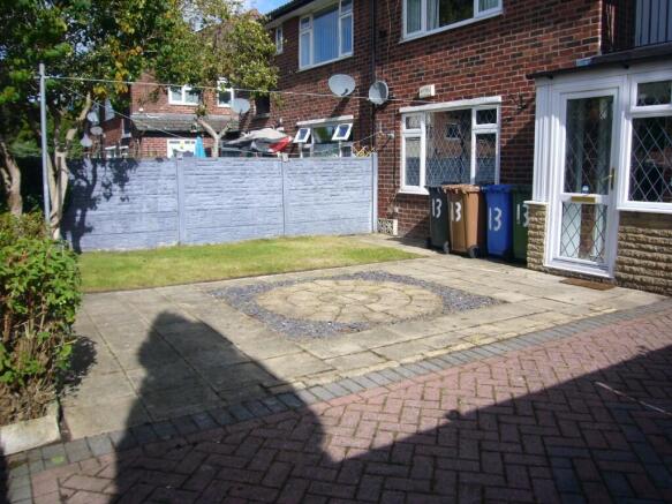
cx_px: 336
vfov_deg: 49.7
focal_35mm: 28
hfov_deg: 63.5
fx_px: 543
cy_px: 252
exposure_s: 1/320
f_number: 5.6
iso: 80
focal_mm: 4.6
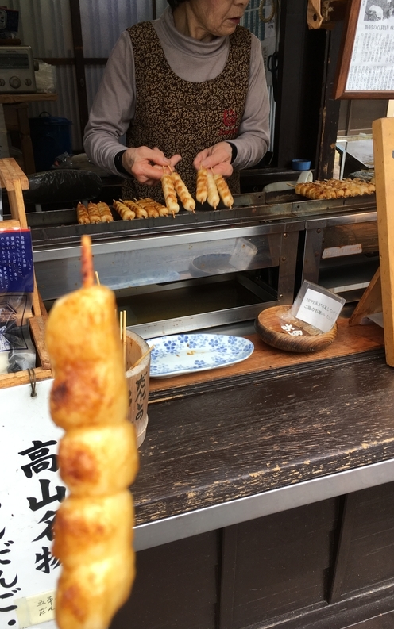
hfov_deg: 40.6
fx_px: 532
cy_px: 313
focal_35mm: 31
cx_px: 181
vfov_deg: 61.2
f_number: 2.2
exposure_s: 1/178
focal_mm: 4.15
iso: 25
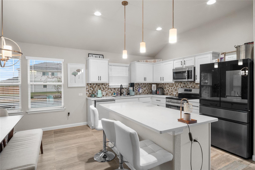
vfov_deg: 67.4
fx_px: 127
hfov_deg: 90.0
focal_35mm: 18
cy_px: 85
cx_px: 128
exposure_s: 1/25
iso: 400
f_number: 7.1
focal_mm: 12
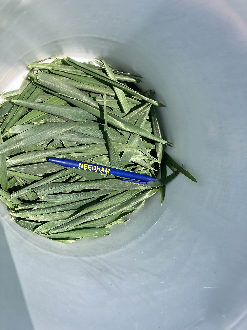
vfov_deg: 63.4
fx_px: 266
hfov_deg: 49.7
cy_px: 165
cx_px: 124
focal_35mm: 28
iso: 20
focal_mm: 3.99
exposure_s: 1/2114
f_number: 1.8
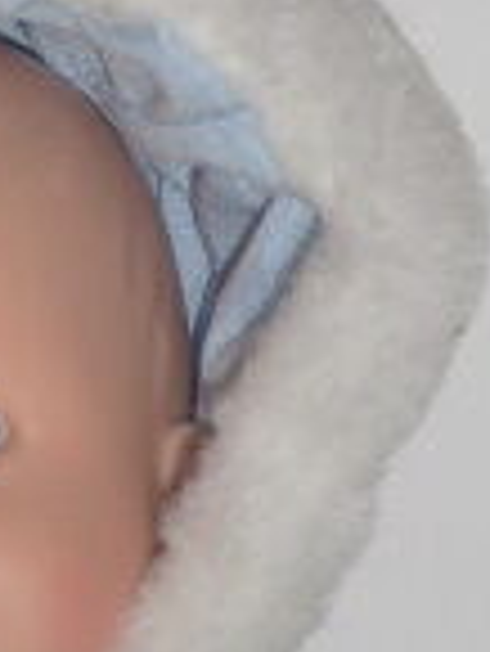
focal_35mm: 216
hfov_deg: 6.8
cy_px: 989
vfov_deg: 8.9
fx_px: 4071
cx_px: -63
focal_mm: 8.5
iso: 160
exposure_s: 1/60
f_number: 4.2
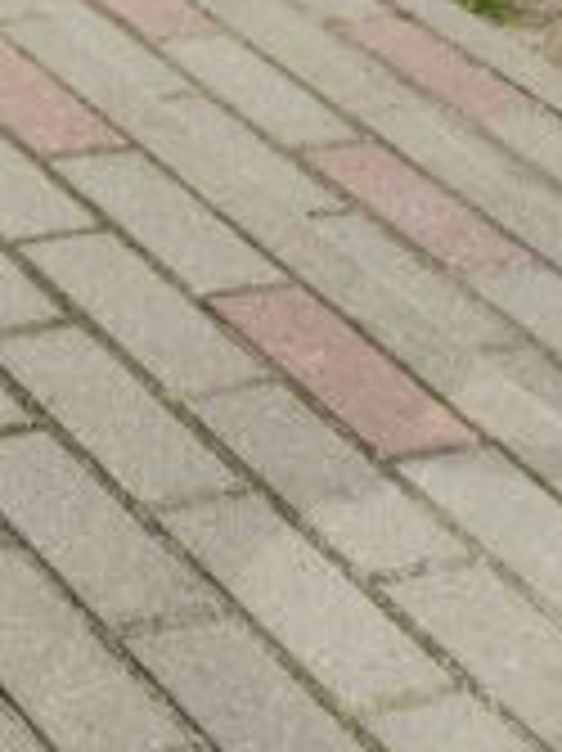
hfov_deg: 8.8
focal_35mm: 141
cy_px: -977
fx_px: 3056
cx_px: -1079
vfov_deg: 11.8
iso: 25
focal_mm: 5.4
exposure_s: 1/2572
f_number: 1.8
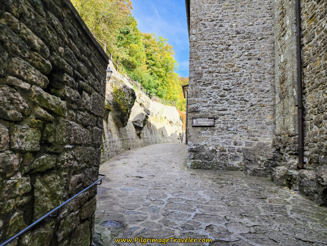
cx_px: 164
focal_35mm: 23
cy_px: 123
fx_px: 217
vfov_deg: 58.9
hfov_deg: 73.9
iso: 25
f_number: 1.8
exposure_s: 1/180
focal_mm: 6.4
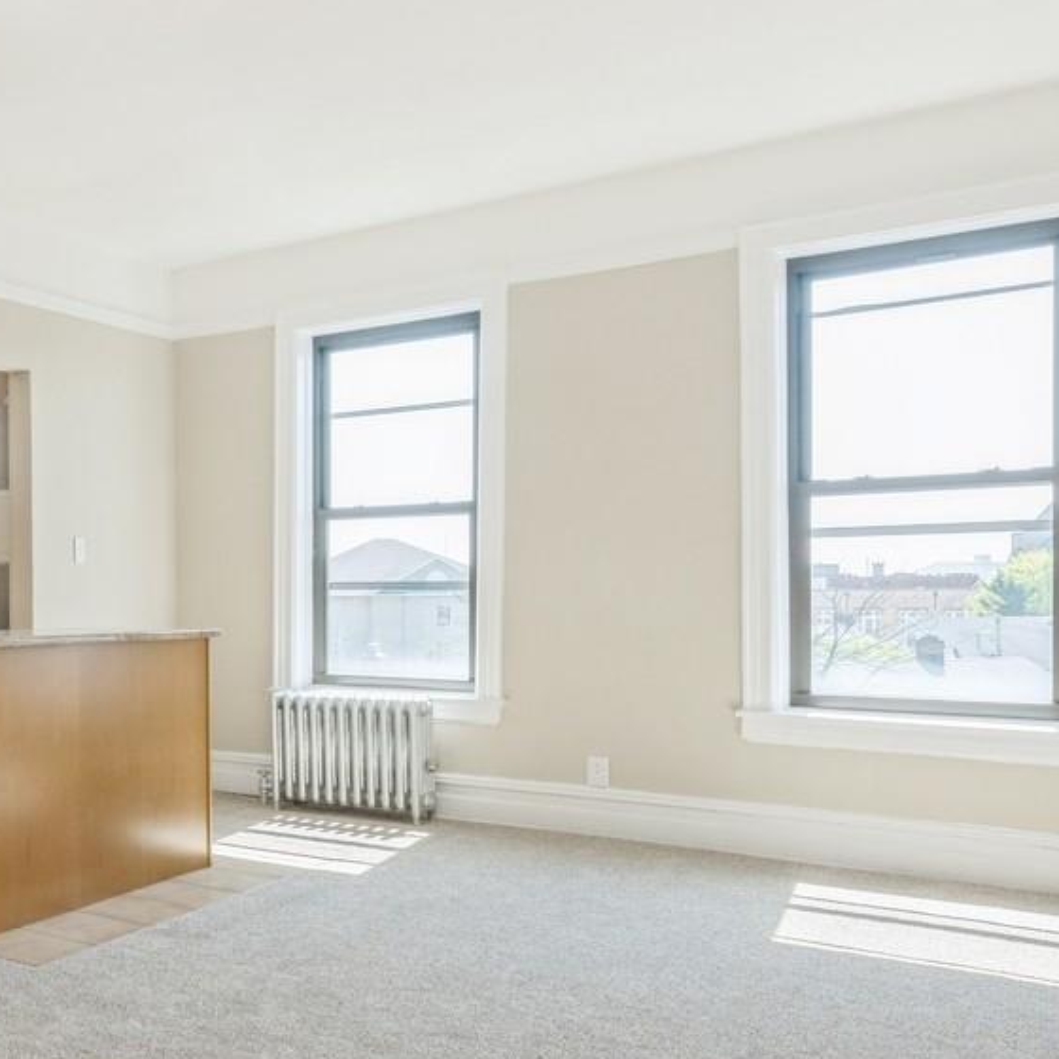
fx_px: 1219
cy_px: 575
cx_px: -206
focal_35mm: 35
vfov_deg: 46.9
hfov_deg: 36.5
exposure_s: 1/60
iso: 400
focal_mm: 14.5
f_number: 11
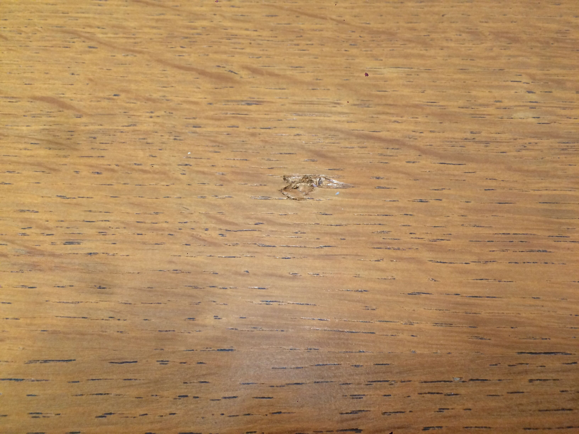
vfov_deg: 48.2
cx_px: 290
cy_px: 217
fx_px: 485
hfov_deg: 61.7
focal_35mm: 29
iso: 64
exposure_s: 1/33
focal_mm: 4.15
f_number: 2.2
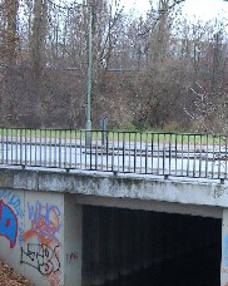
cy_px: 229
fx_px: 802
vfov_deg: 20.0
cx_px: 175
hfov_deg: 16.1
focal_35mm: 95
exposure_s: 1/60
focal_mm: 7.9
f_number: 2.8
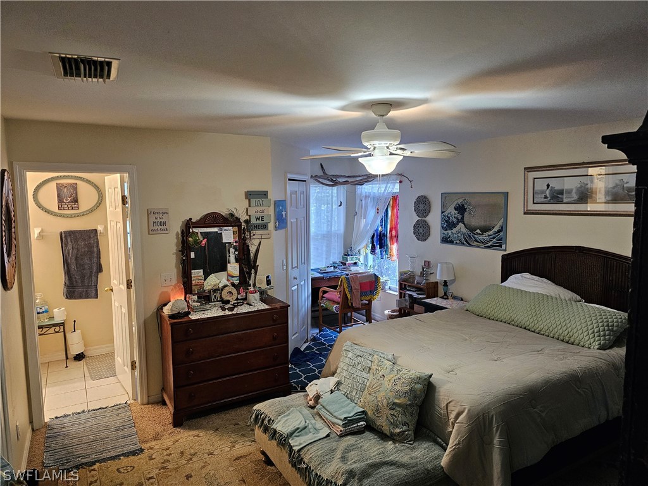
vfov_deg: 58.9
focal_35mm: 23
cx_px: 324
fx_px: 431
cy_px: 243
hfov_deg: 73.9
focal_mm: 6.3
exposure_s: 1/120
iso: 500
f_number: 1.7
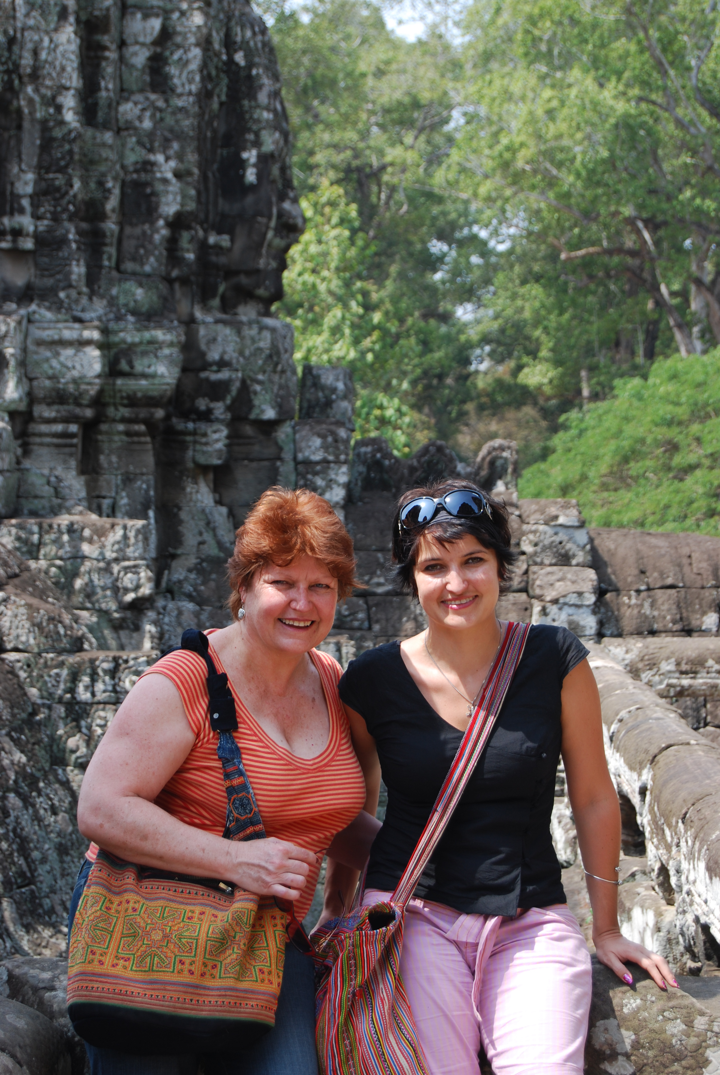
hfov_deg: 16.6
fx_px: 2468
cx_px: 360
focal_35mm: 82
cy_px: 538
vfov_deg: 24.6
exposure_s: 1/125
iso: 100
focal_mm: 55
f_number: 5.6
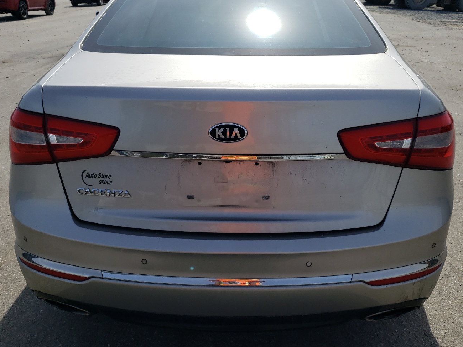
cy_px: 145
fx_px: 428
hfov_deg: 56.8
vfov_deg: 44.0
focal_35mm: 32
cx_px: 235
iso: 50
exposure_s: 1/5000
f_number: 1.5
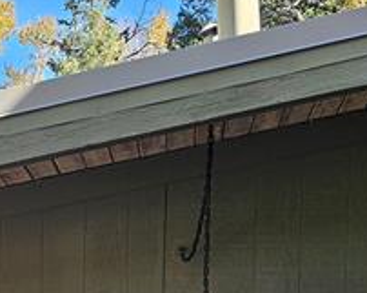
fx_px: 1236
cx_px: -44
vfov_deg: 12.4
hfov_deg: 16.4
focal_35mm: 114
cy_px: 510
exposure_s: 1/120
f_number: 1.7
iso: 12
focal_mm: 6.3
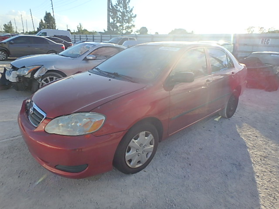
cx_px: 140
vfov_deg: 63.4
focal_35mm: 21
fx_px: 169
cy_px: 104
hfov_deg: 79.0
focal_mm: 3.7
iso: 125
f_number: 3.5
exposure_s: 1/640
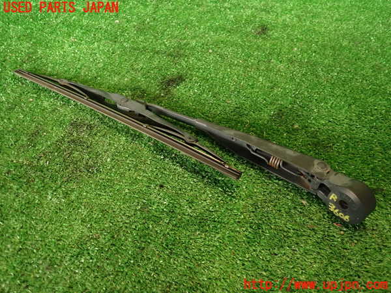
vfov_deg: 54.9
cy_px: 146
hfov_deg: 69.4
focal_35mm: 25
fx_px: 282
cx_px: 196
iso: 200
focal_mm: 4.5
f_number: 2
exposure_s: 1/40
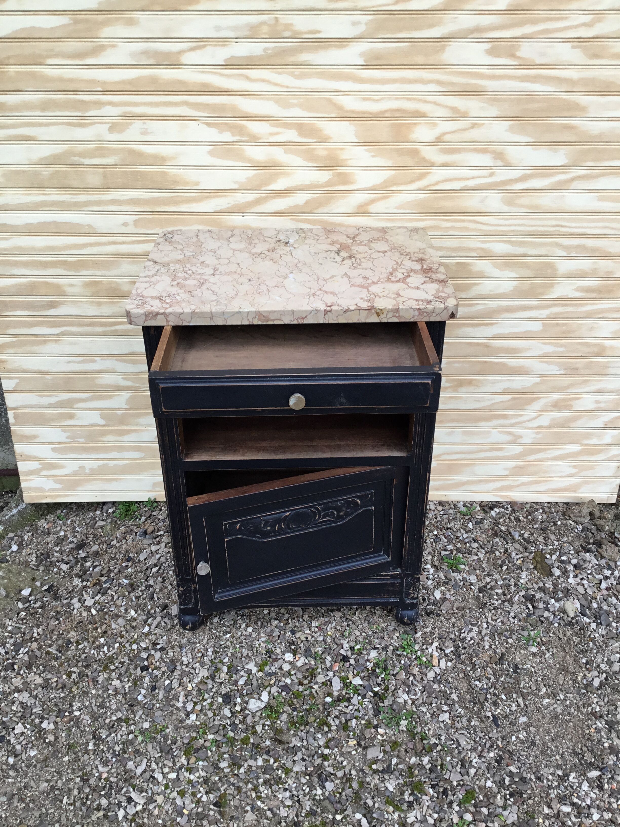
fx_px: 740
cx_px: 310
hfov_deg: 45.4
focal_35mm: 31
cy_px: 414
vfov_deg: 58.4
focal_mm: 3.3
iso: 32
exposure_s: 1/100
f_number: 2.4
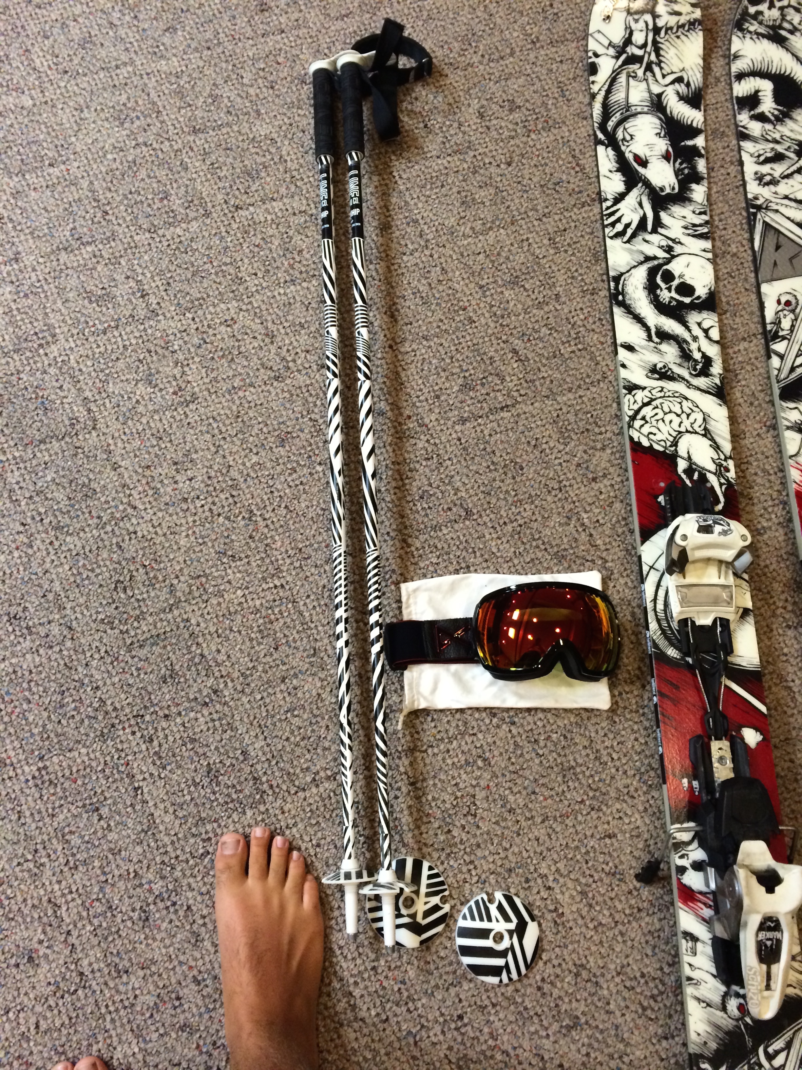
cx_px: 401
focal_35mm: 30
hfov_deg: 46.8
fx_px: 927
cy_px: 535
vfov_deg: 60.0
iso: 250
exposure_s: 1/30
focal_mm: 4.12
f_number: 2.2
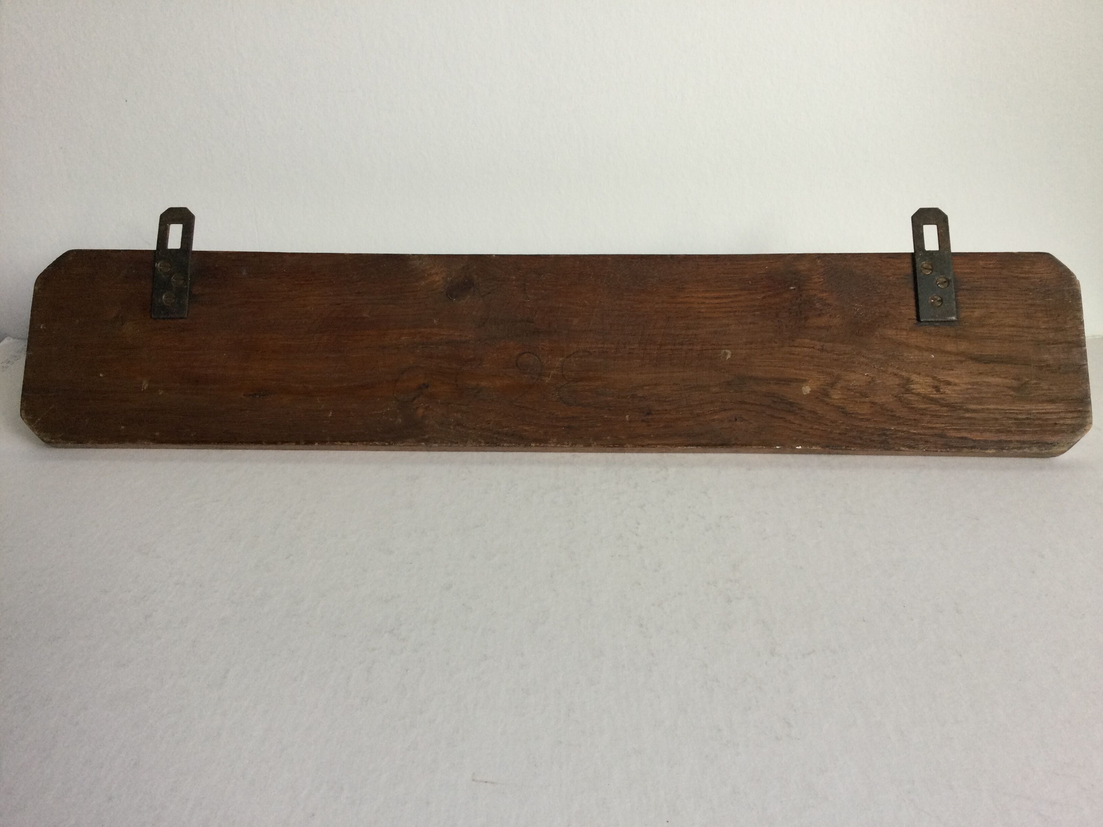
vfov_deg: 45.4
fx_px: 988
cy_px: 414
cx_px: 552
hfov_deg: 58.4
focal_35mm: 31
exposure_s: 1/33
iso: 32
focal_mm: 3.3
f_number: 2.4
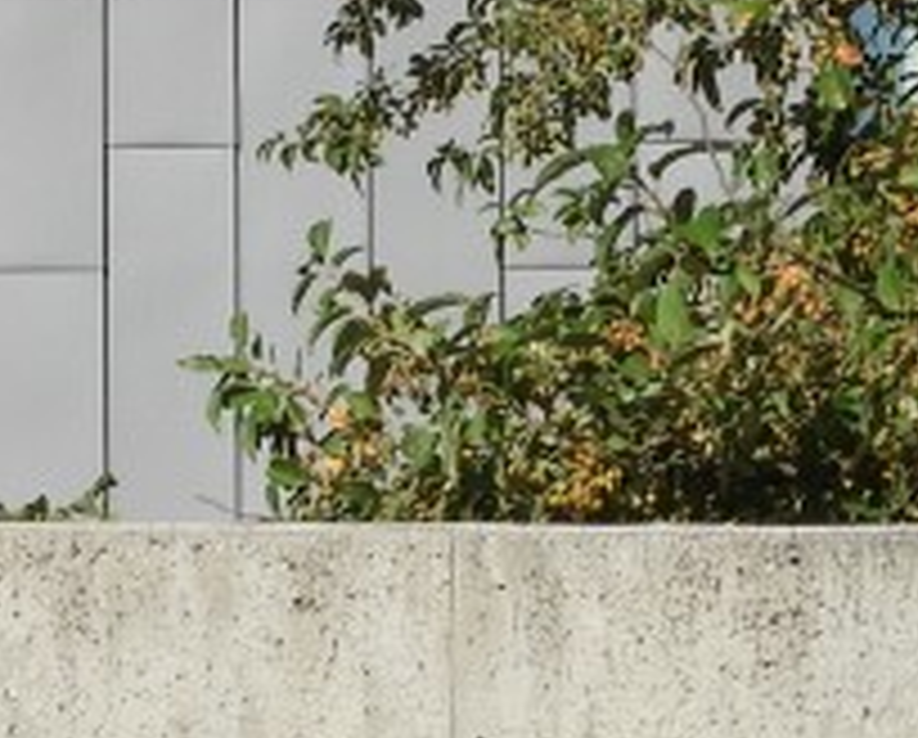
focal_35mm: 275
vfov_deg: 5.6
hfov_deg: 7.0
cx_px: 392
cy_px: 1242
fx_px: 7486
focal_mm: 7.2
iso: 100
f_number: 3.8
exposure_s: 1/1250
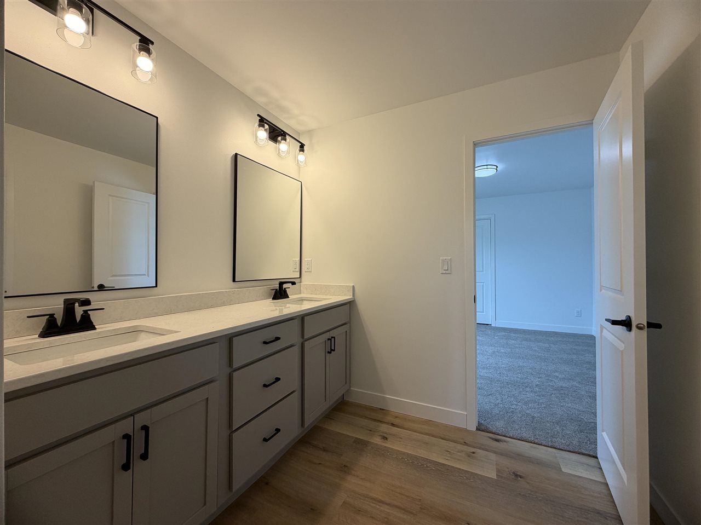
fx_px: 283
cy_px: 262
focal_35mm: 14
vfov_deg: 85.6
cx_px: 350
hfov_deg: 102.1
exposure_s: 1/120
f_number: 2.2
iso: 64
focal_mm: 2.22
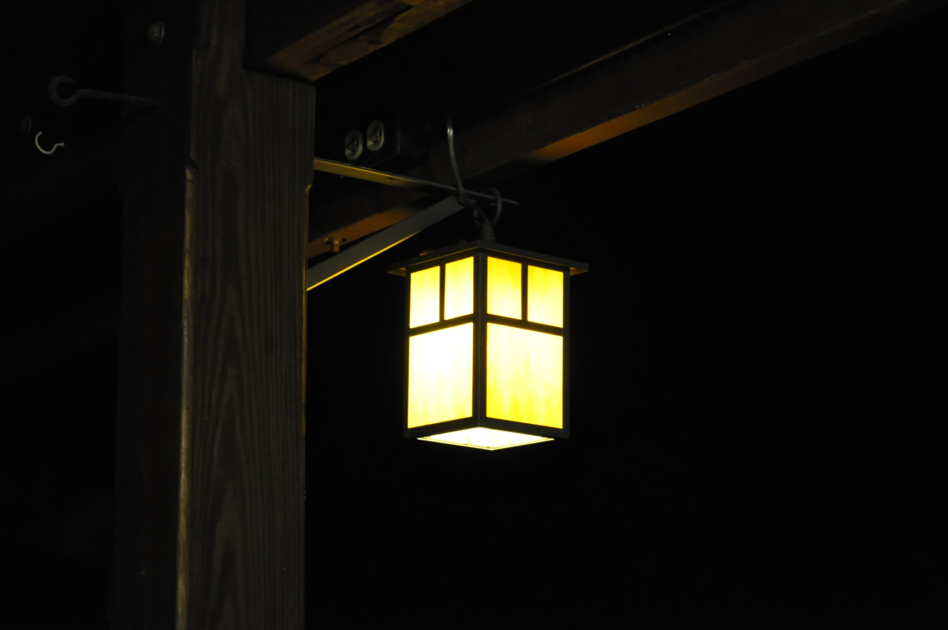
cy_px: 315
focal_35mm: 75
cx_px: 474
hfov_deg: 27.0
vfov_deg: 18.1
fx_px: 1973
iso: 1600
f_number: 5.6
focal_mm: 50
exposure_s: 1/8
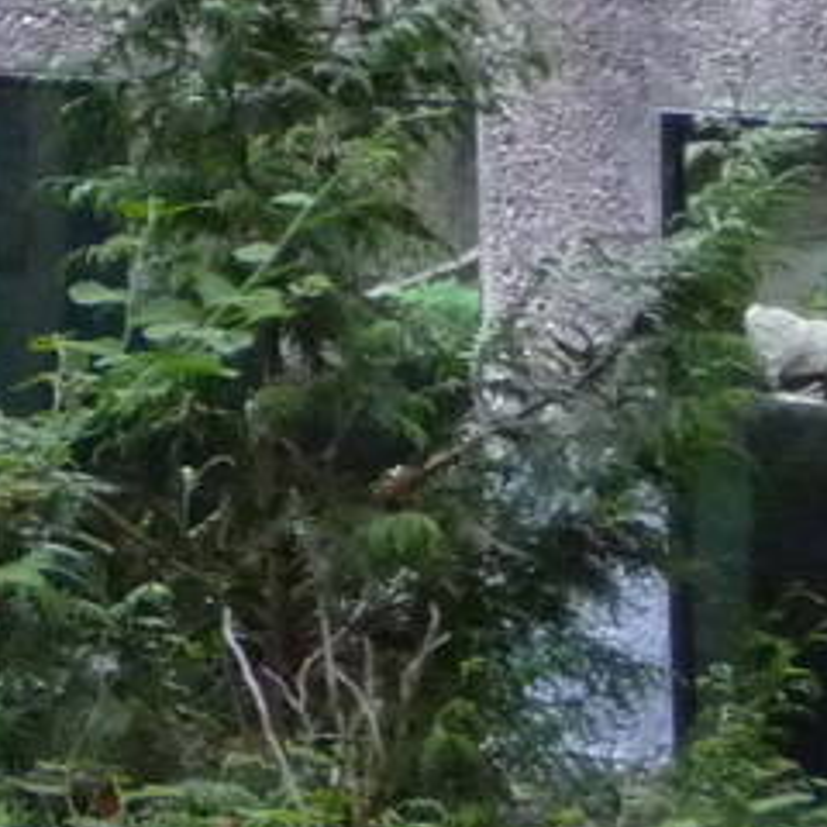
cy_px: -31
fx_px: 13379
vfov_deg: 3.5
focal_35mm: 495
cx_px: -1340
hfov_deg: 3.5
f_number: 4.7
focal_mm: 14.2
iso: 400
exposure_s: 1/50
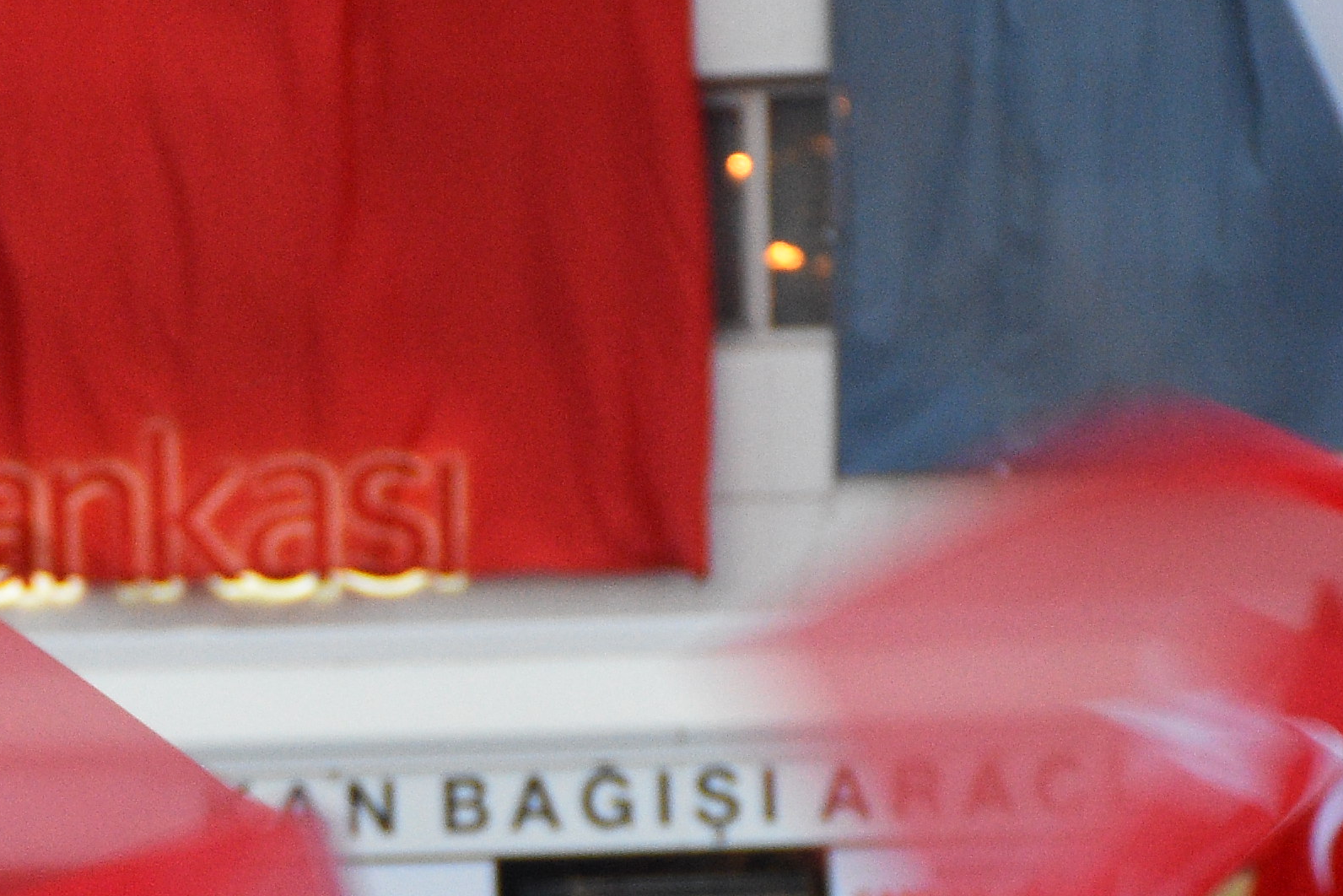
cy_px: 1098
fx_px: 15815
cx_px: 291
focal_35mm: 424
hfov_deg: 4.9
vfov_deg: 3.2
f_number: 5
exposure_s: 1/40
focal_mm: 75
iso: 1250
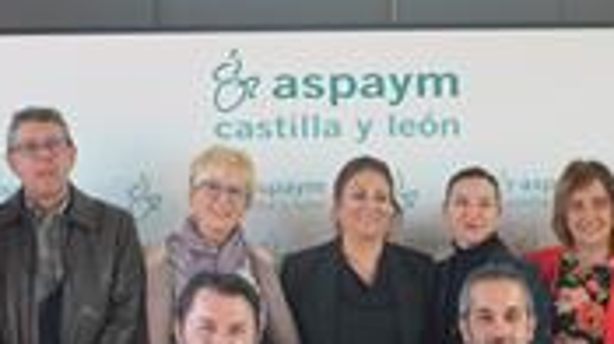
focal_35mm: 97
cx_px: 305
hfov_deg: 22.0
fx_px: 1578
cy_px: 263
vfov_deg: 12.4
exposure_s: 1/50
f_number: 4
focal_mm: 24
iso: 280
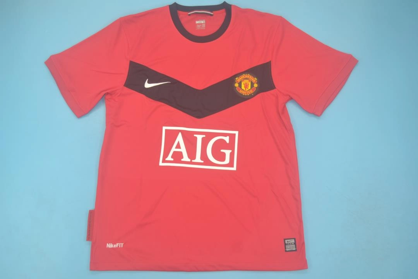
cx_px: 209
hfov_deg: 49.6
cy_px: 140
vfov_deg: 34.2
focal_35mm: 39
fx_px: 453
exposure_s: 1/60
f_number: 4.2
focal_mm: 26
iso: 200
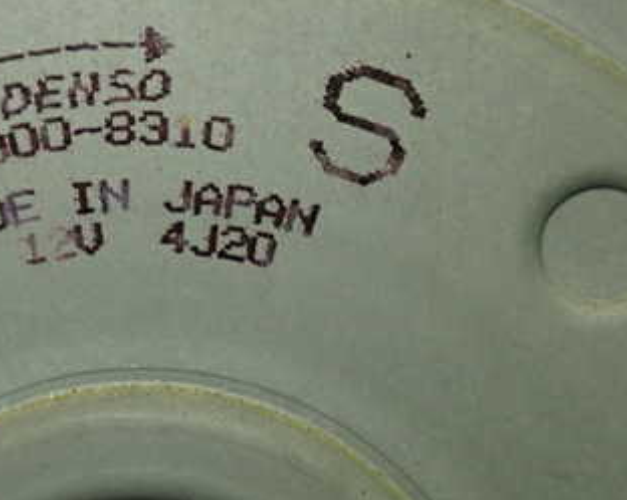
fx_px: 2021
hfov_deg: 17.5
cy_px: 157
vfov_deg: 14.1
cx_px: 123
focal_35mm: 109
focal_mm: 10.35
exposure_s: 1/60
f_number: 3.5
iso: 320
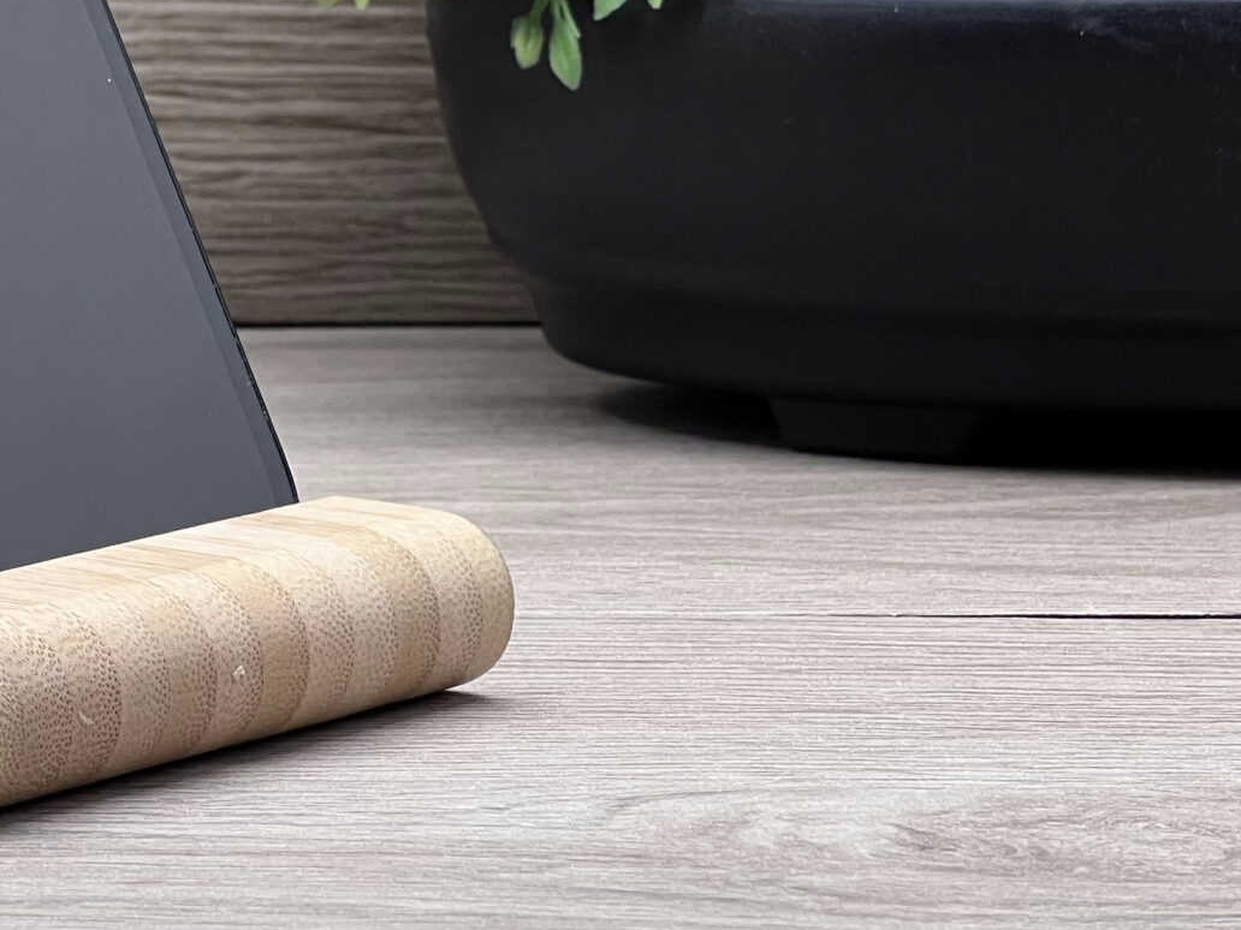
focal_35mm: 191
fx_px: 6847
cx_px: -231
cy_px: -84
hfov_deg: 10.2
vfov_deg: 7.7
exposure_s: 1/100
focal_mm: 9
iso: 100
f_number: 2.8
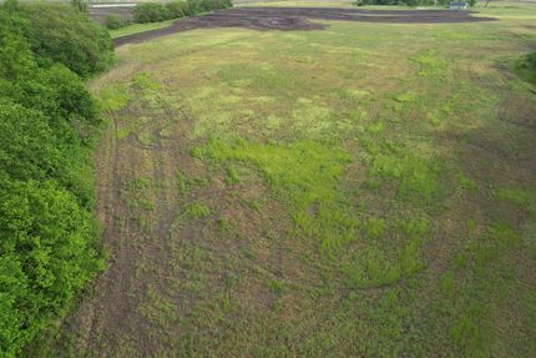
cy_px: 179
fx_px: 328
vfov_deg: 57.3
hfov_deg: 78.6
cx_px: 268
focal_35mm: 22
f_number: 2.8
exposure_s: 1/400
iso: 100
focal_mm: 8.38
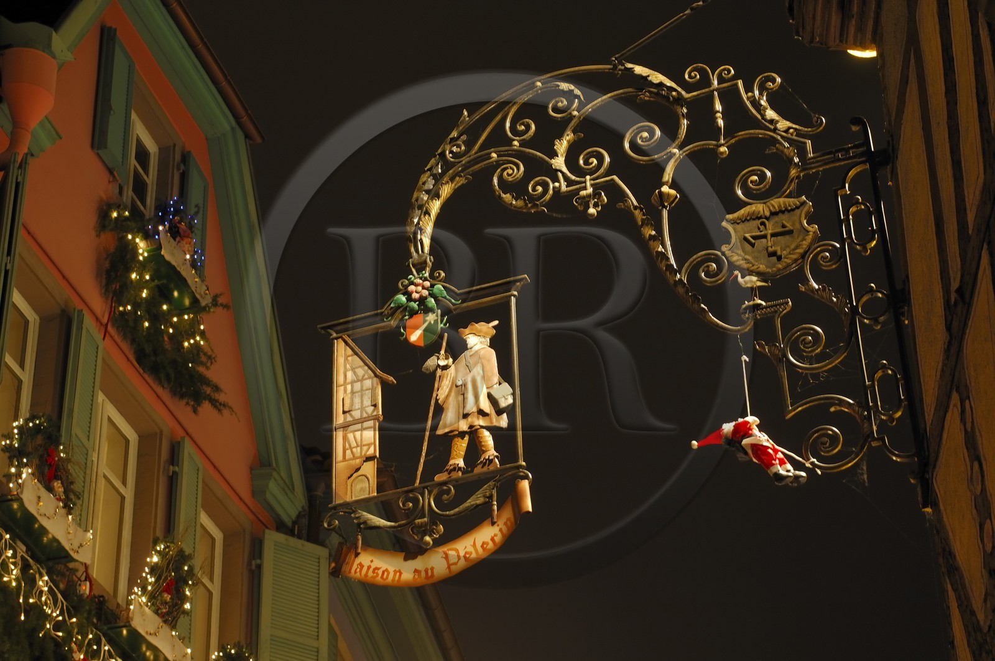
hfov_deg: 27.0
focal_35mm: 75
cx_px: 498
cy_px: 330
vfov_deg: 18.1
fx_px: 2070
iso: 100
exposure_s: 3.6
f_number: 6.3
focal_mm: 50
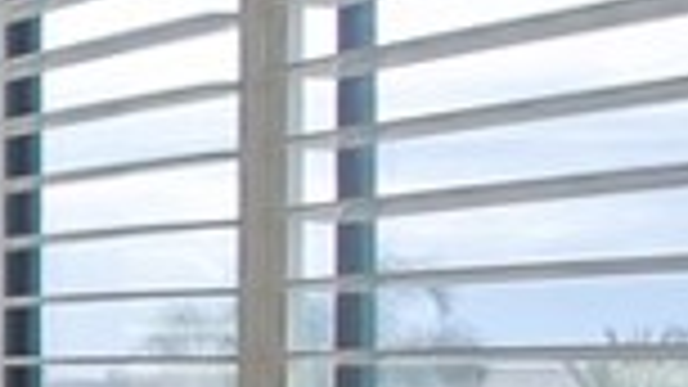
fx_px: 1915
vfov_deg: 11.4
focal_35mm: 105
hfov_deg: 11.5
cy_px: 398
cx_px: -1363
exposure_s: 1/60
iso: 200
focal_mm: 10
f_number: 9.5
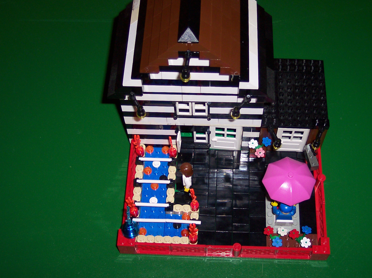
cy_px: 138
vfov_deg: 28.0
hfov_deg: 36.8
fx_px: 559
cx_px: 198
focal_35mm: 52
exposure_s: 1/30
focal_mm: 8
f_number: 2.8
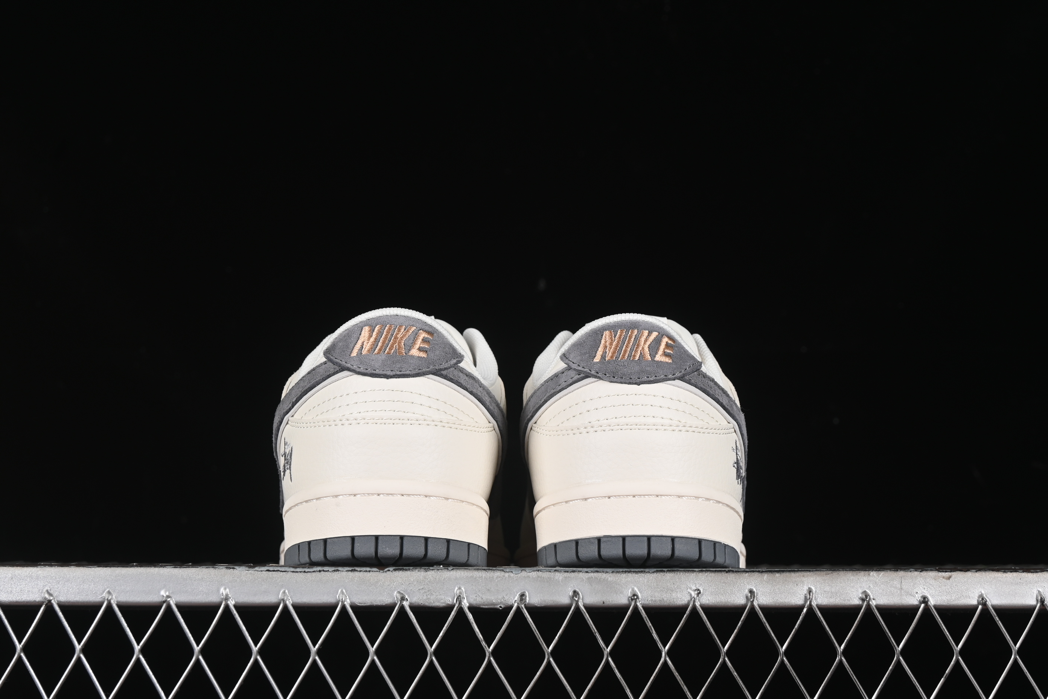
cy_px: 350
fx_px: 2183
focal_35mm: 75
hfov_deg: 27.0
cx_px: 524
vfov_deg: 18.2
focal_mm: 50
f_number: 8
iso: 160
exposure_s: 1/80
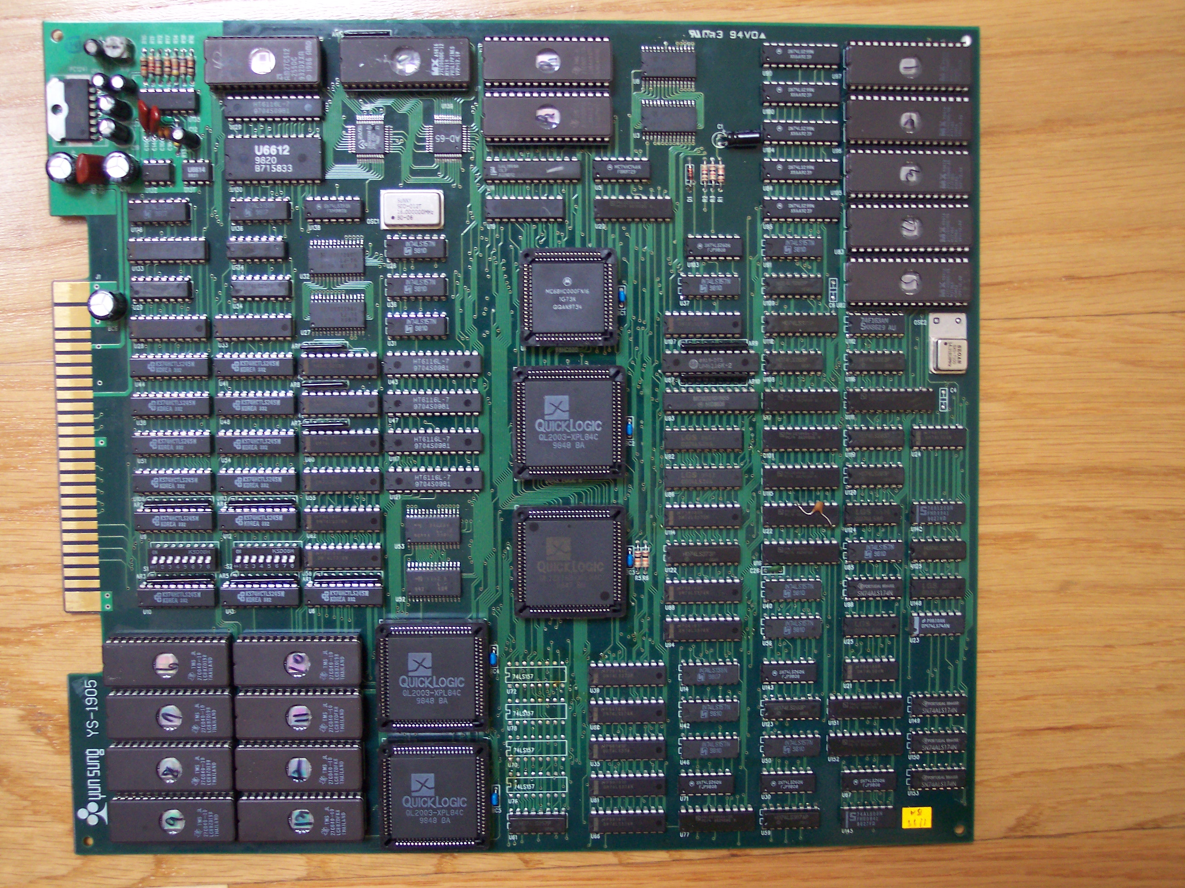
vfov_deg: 37.7
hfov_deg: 49.0
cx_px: 592
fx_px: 1300
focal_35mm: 38
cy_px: 444
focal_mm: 8
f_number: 2.8
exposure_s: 1/20
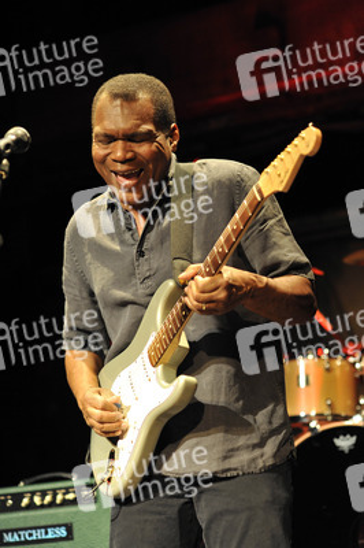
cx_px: 182
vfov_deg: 23.9
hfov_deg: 16.0
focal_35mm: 85
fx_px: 1291
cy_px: 274
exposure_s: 1/200
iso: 1600
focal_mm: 85
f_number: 3.2
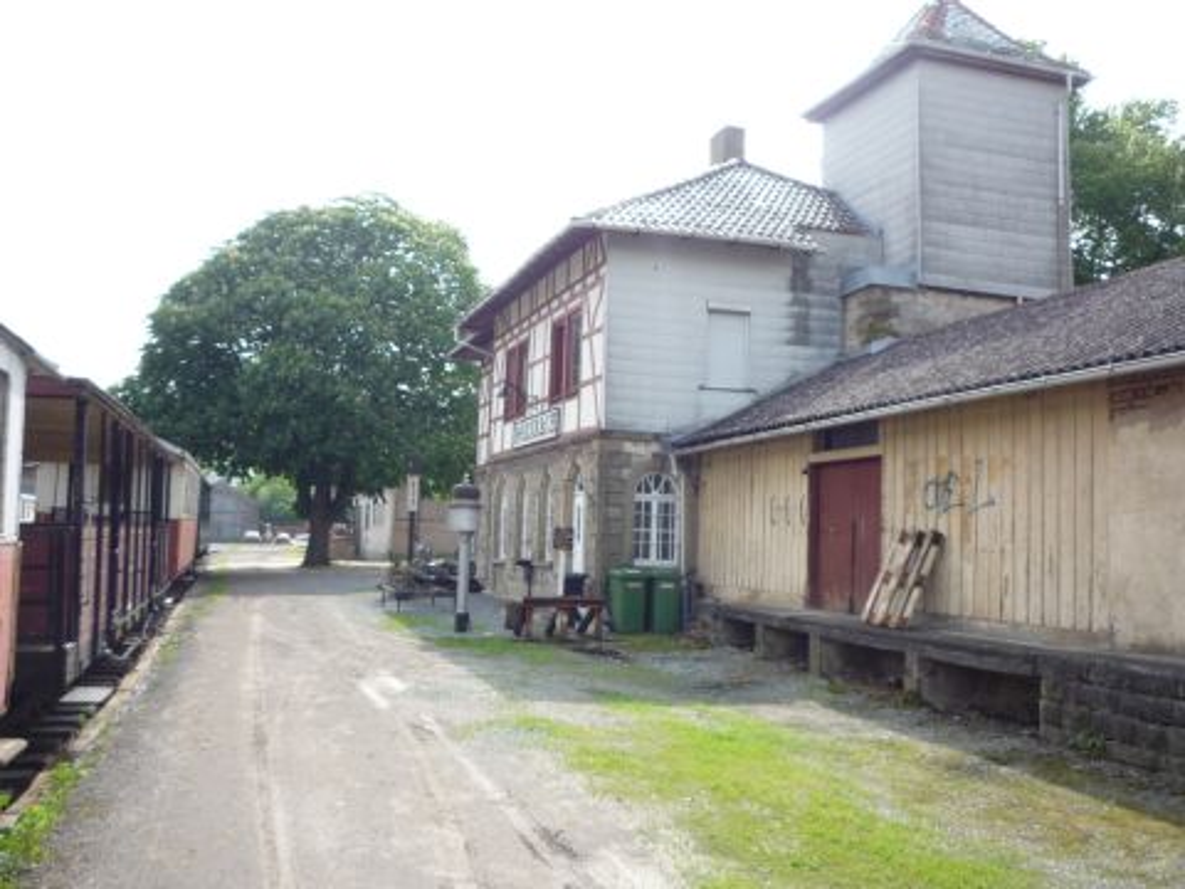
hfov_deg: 56.8
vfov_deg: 44.2
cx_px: 592
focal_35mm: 32
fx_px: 1095
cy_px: 444
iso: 100
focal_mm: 5.2
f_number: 4
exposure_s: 1/250
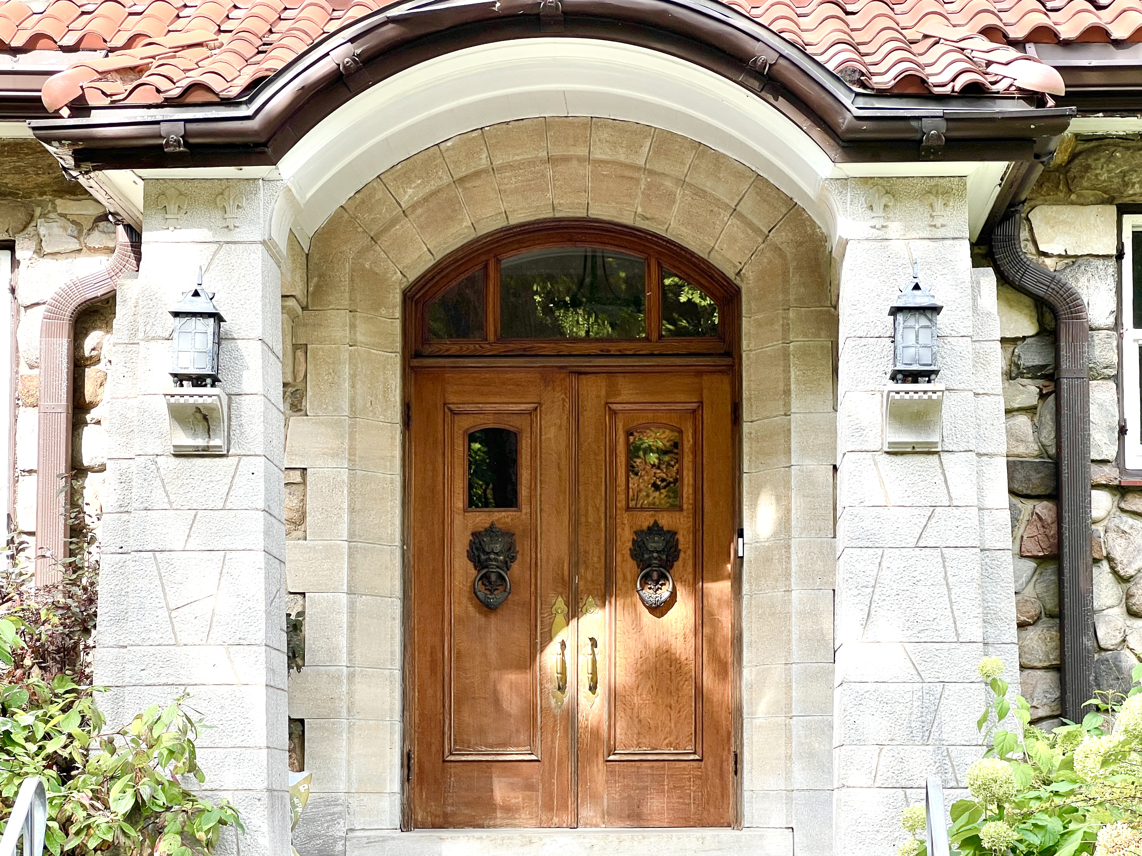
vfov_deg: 19.1
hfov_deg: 25.3
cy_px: 428
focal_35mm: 77
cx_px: 571
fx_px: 2540
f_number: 2.8
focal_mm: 9
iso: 32
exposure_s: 1/99
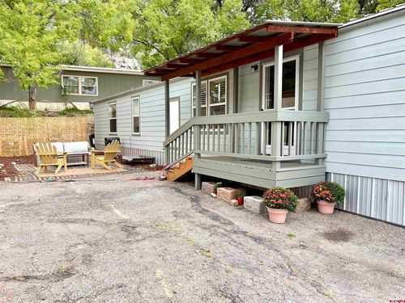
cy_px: 152
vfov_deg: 53.1
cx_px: 202
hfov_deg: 67.3
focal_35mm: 26
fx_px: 304
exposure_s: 1/302
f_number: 1.6
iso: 40
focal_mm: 5.96
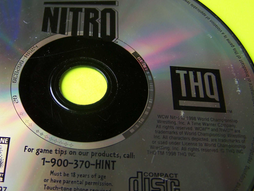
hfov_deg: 33.4
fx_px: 418
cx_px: 78
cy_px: 85
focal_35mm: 57
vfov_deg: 25.6
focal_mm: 6.3
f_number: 2.8
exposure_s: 1/50
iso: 64
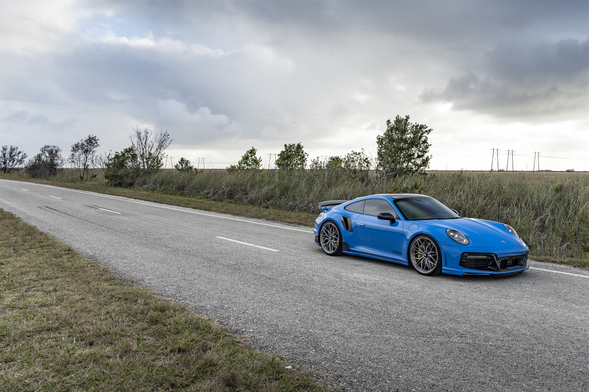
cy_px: 196
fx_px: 458
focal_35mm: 28
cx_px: 294
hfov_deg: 65.5
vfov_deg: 46.4
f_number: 4.5
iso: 125
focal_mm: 28
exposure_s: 1/160
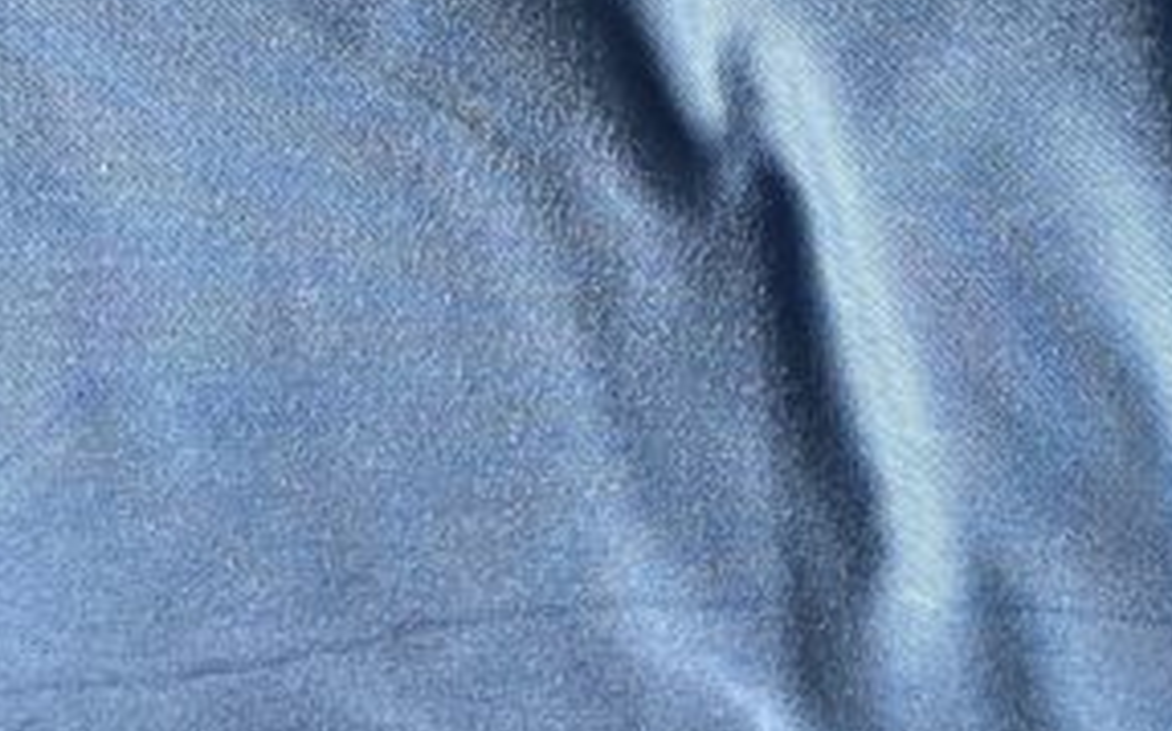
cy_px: 704
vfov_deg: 9.0
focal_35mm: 144
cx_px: 437
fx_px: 4597
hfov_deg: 14.5
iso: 100
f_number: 1.8
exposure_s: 1/76
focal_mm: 4.25
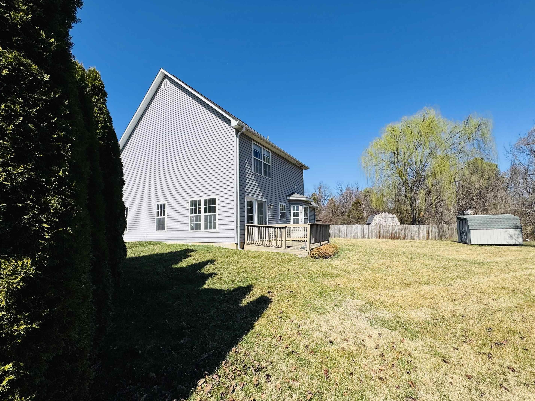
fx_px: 232
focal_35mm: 15
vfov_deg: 81.7
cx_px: 272
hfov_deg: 98.2
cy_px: 209
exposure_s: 1/2494
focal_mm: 2.22
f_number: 2.2
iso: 50
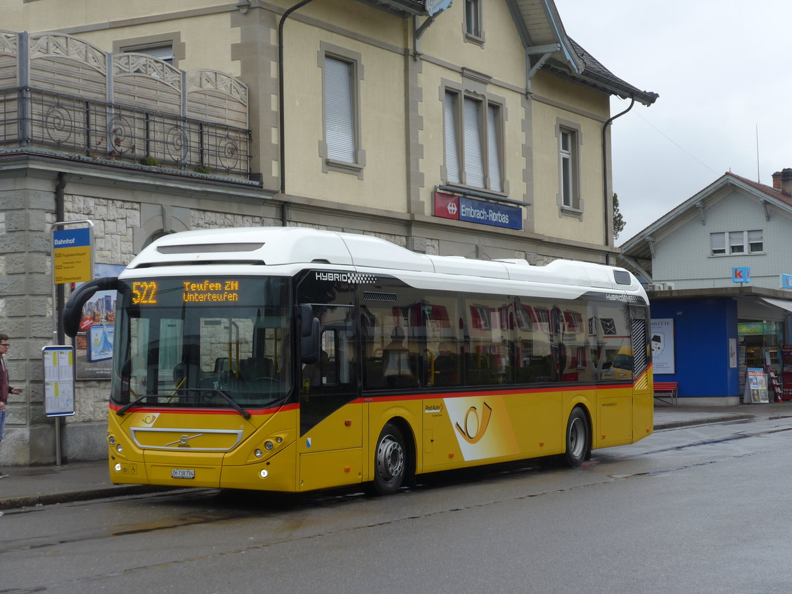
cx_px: 396
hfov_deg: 26.3
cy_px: 297
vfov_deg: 19.9
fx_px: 1693
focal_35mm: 74
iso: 80
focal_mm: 15
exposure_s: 1/160
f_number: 4.2
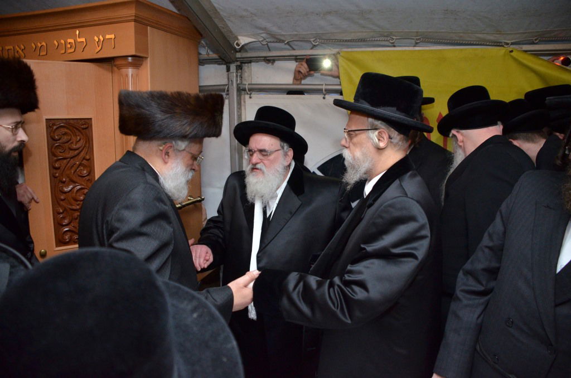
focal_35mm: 27
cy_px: 189
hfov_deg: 67.5
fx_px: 427
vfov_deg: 47.7
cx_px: 286
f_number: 3.5
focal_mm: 18
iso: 1250
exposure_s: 1/250
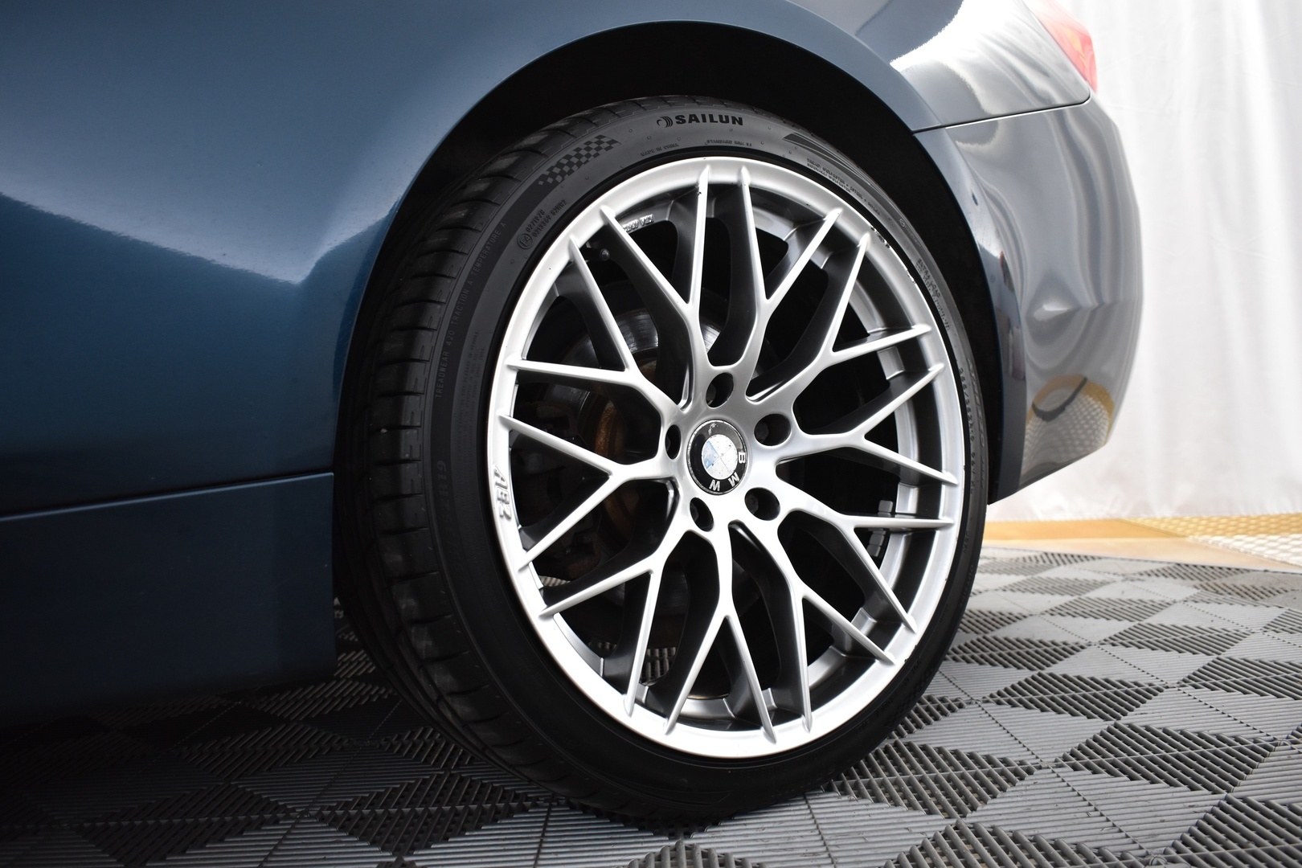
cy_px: 434
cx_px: 651
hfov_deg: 59.5
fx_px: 1139
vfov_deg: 41.7
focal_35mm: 32
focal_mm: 21
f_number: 3.8
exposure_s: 1/30
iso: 900
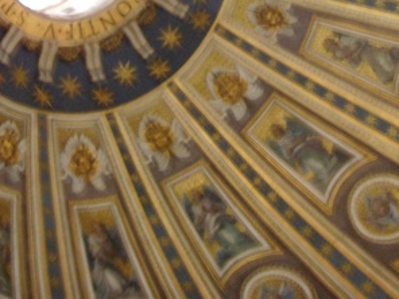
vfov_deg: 16.8
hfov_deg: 23.5
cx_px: 247
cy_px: -79
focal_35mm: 83
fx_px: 957
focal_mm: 6.3
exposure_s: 1/2
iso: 300
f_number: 3.5
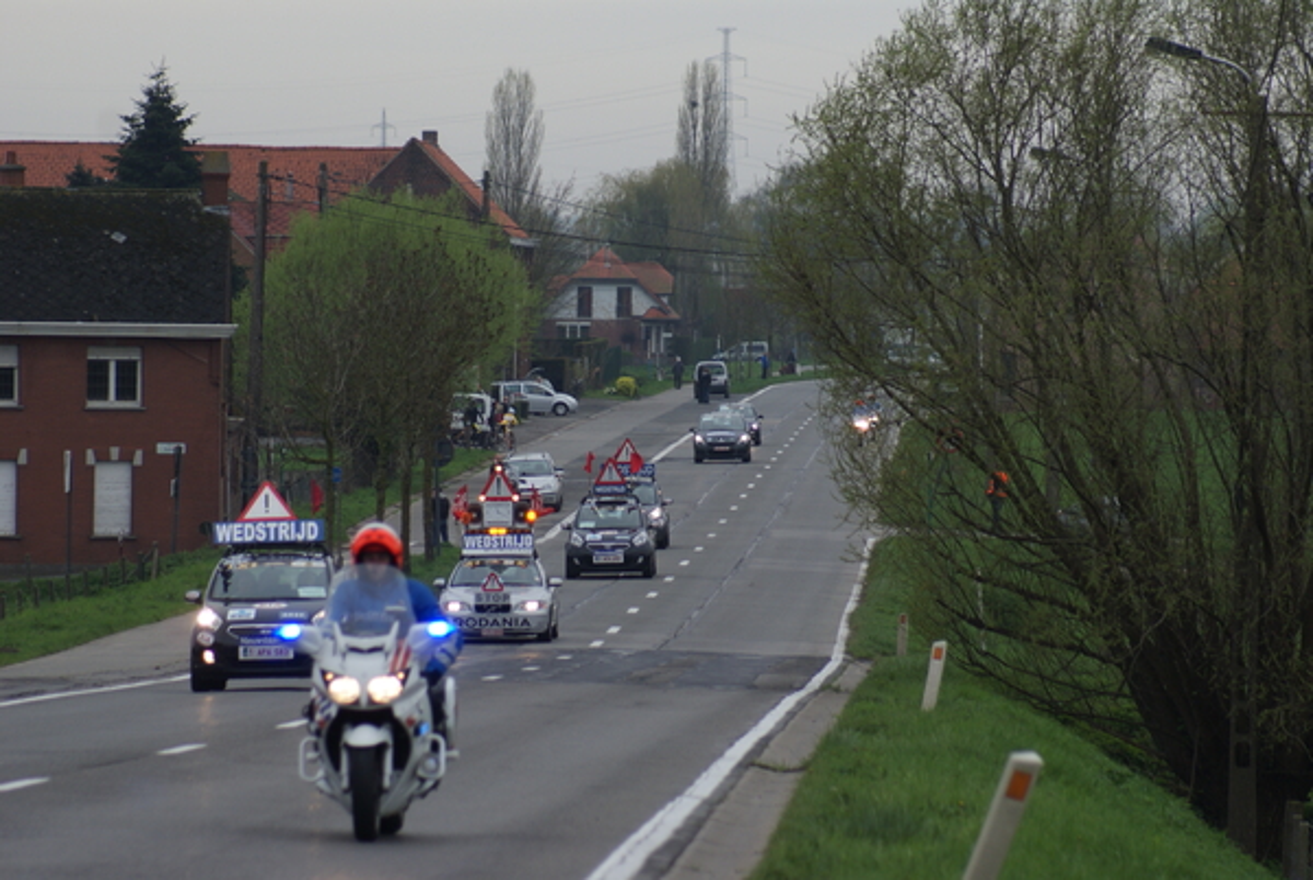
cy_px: 440
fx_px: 10958
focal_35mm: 300
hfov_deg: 6.9
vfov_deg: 4.6
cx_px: 656
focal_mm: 200
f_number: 6.3
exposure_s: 1/320
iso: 125
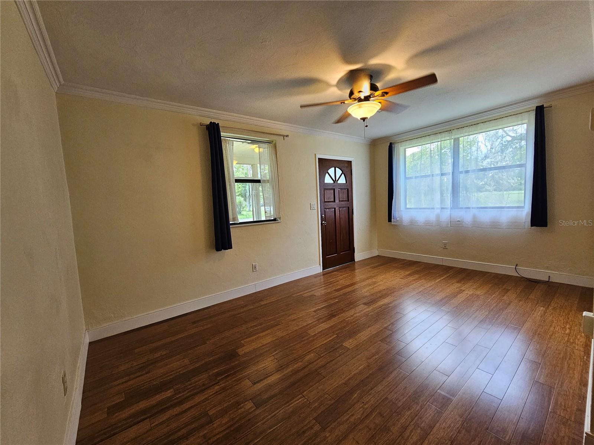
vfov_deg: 89.9
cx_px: 297
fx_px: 223
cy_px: 222
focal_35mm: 13
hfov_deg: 106.2
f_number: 2.2
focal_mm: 2.2
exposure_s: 1/77
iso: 200
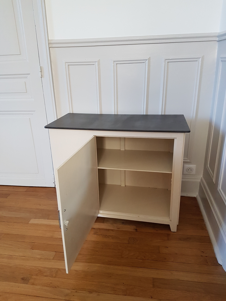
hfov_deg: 53.1
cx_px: 113
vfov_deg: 67.3
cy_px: 150
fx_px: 226
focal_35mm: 26
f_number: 1.7
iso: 160
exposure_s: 1/50
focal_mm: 4.2
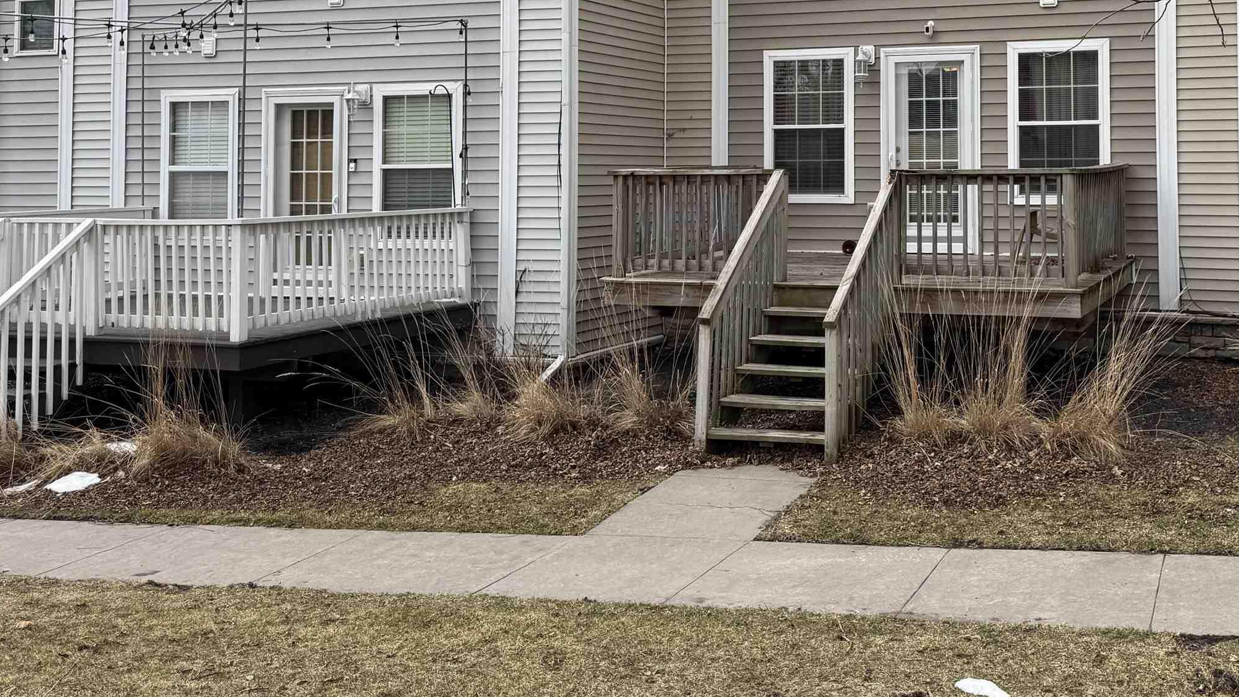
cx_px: 910
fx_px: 1314
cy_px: 105
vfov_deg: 28.8
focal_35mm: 40
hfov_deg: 48.8
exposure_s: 1/2331
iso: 80
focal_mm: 6.76
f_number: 1.78
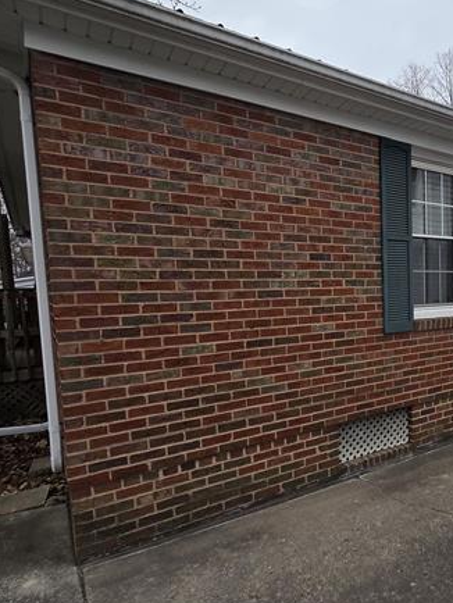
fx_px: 401
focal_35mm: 23
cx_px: 372
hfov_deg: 54.3
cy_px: 332
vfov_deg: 73.7
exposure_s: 1/1090
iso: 50
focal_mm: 2.2
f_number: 2.2
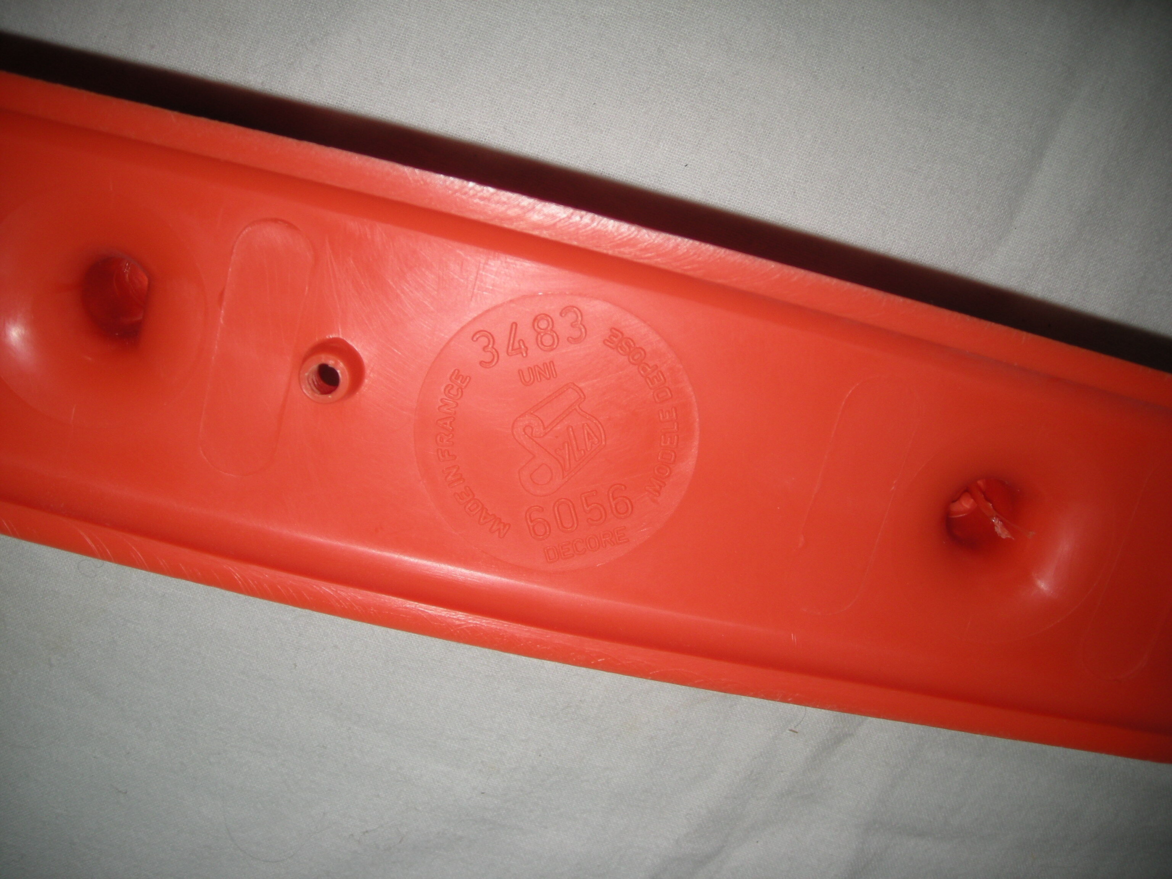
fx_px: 1185
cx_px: 586
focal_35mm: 35
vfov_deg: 40.7
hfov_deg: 52.6
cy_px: 440
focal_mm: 5.7
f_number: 5.7
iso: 50
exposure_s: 1/60
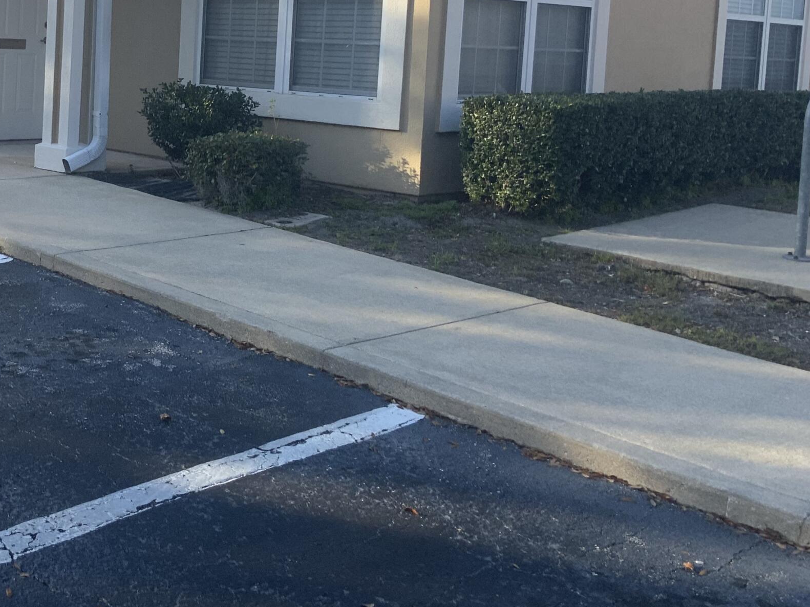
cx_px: 56
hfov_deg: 32.9
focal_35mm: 55
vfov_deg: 26.1
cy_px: 121
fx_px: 1287
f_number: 1.8
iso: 16
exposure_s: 1/606
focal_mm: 3
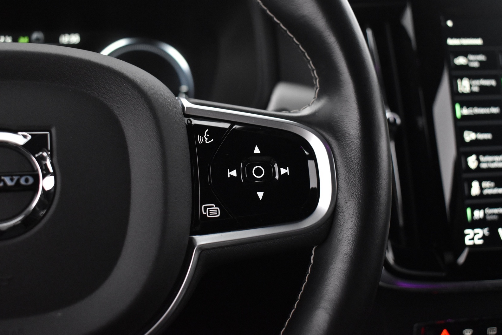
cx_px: 256
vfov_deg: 30.2
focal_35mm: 45
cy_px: 171
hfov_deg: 44.0
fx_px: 621
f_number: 4.2
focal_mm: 29
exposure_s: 1/30
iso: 3200
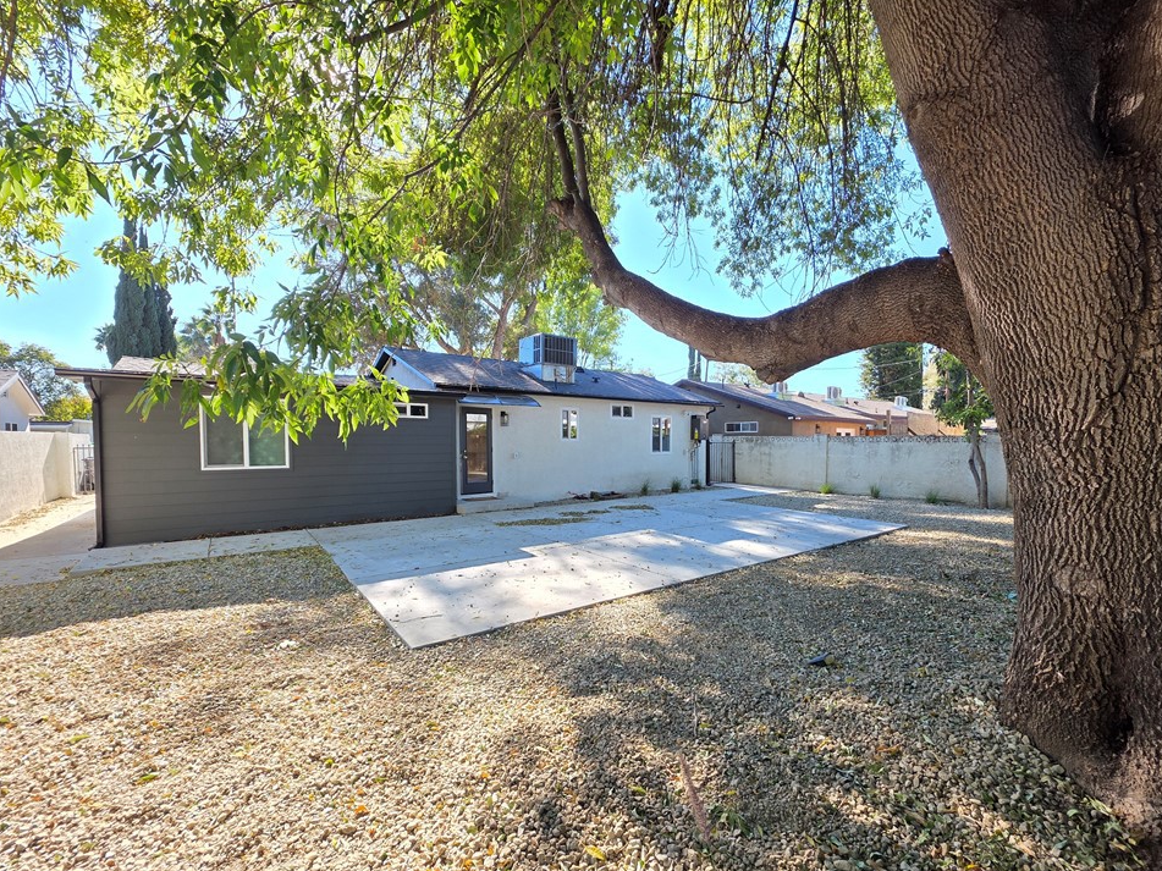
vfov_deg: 85.6
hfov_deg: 102.0
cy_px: 462
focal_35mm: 14
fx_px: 470
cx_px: 602
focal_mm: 2.2
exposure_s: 1/255
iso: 40
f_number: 1.9
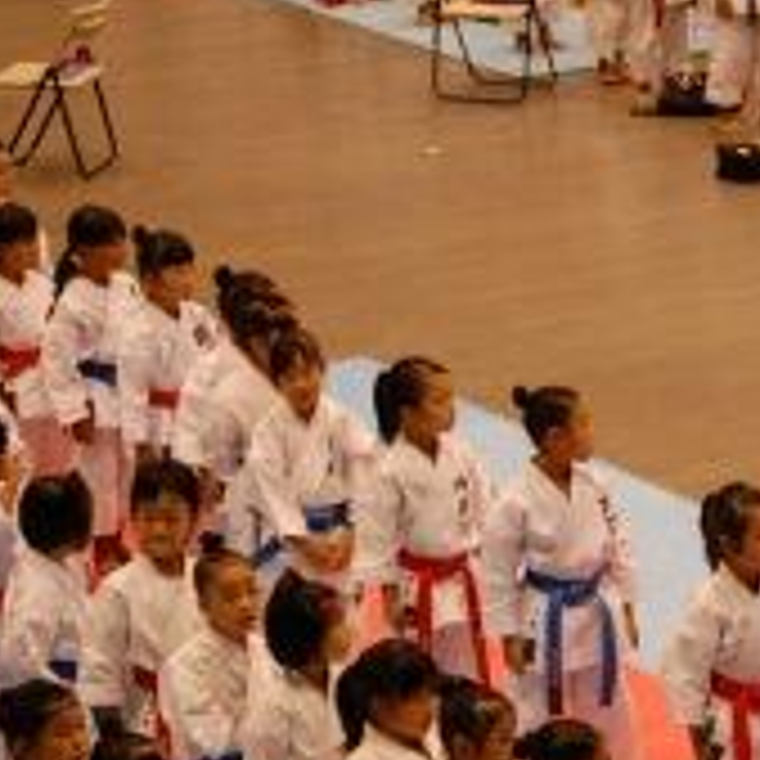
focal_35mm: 186
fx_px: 4623
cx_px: 738
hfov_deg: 9.3
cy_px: 625
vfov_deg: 9.4
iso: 400
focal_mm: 55
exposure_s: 1/50
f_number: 4
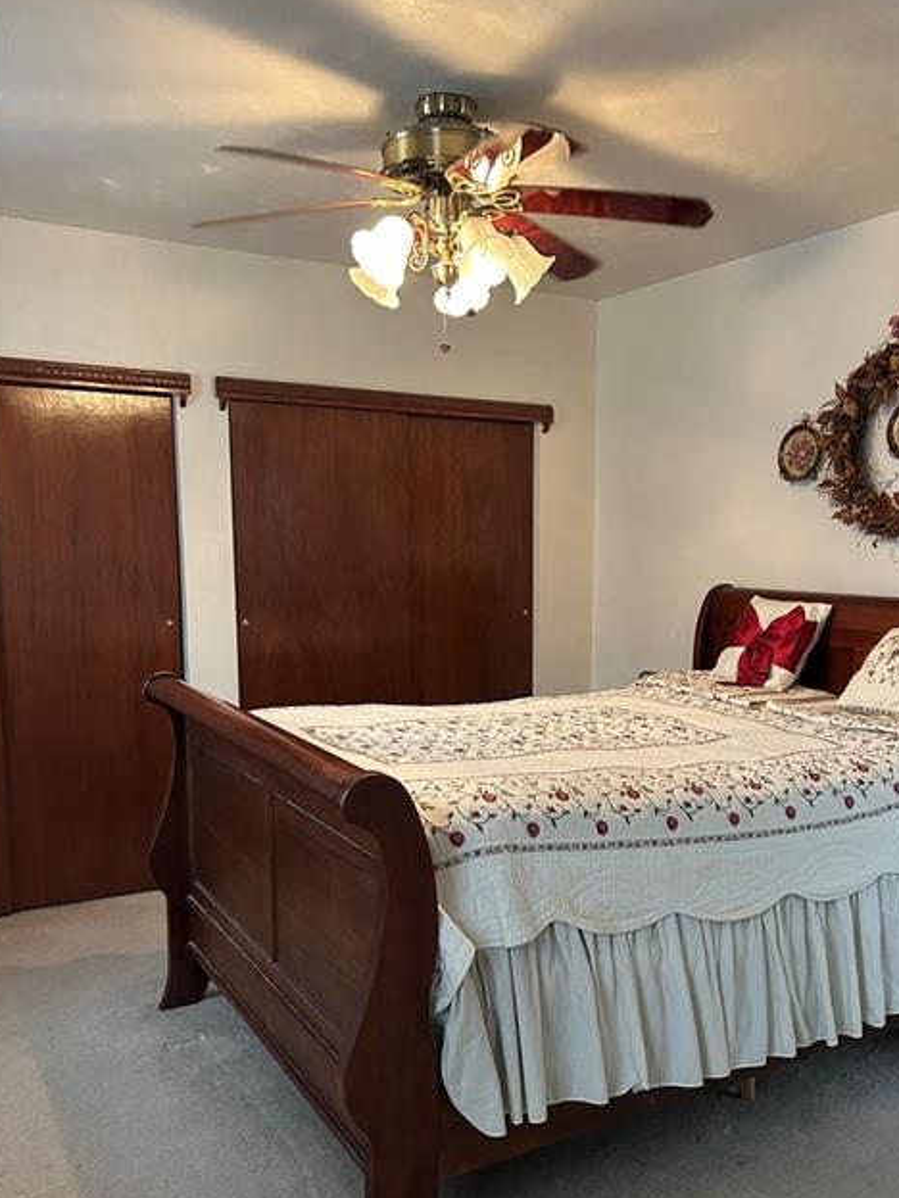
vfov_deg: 56.6
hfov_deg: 43.9
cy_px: 683
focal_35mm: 32
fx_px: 1108
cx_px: 540
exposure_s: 1/60
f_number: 1.5
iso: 320
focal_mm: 5.7
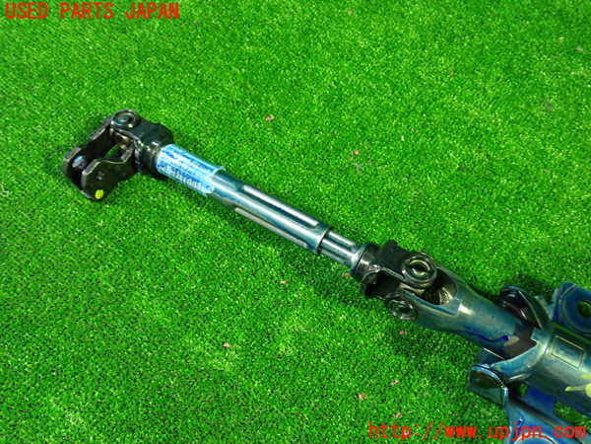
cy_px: 222
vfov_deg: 46.8
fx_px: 512
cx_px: 296
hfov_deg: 60.0
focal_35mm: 30
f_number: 2.3
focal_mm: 5.4
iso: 800
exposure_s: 1/30
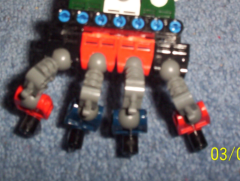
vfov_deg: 23.1
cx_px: 121
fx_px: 438
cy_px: 44
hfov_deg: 30.6
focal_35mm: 63
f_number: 4.5
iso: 140
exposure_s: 1/30
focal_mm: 6
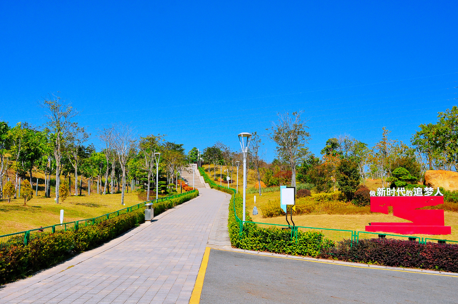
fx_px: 457
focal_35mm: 36
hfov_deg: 53.2
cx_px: 229
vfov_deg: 36.8
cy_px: 152
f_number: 9
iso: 450
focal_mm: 24
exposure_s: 1/1250
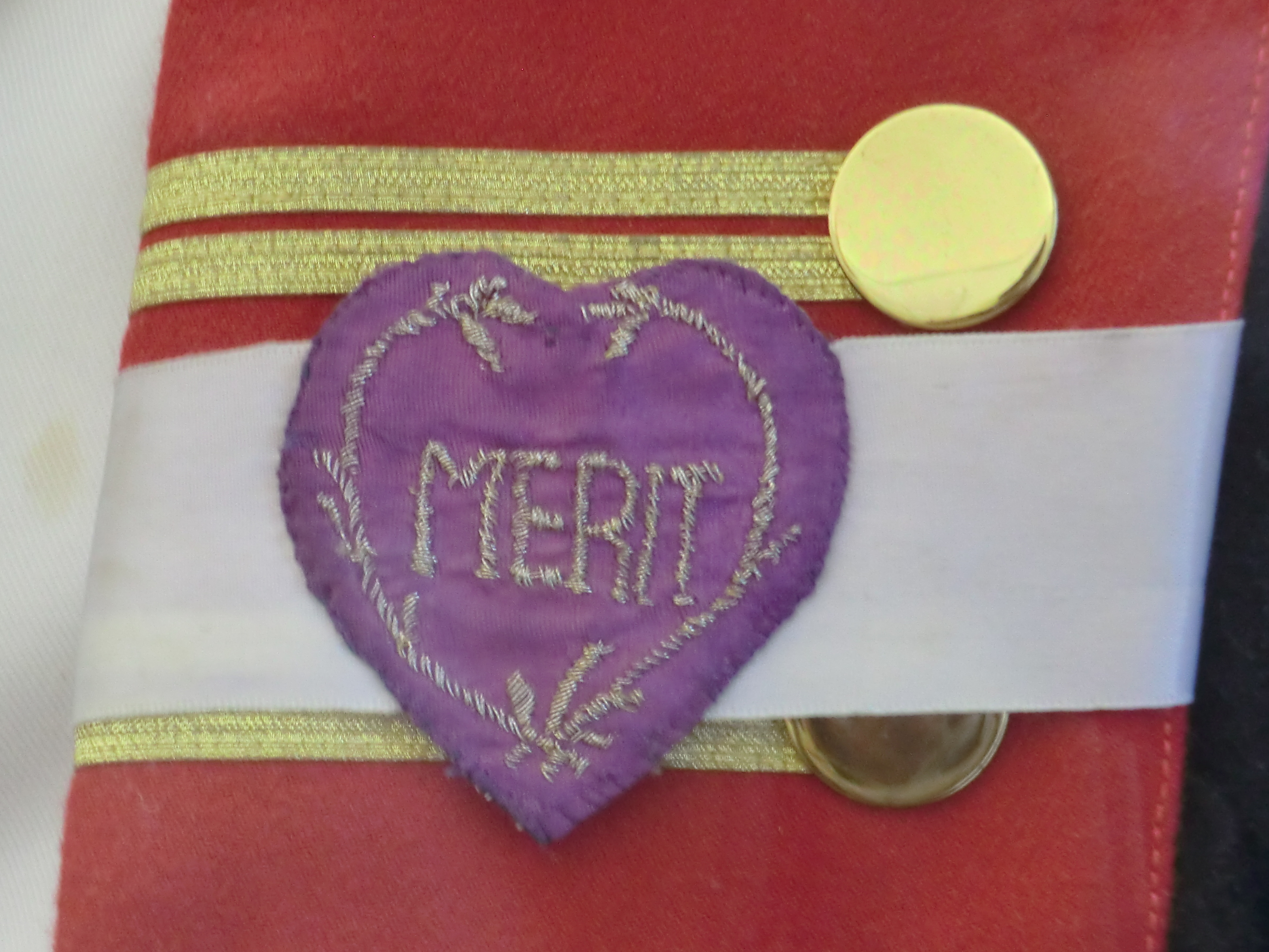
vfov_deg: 13.6
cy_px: 512
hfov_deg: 18.0
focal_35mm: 109
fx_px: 3996
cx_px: 553
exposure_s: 1/10
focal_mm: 16
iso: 400
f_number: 4.8
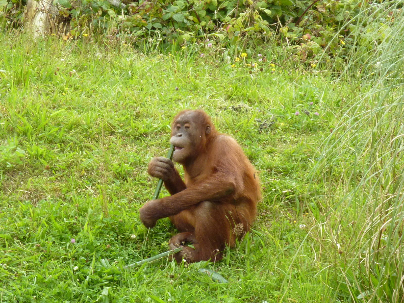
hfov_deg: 9.3
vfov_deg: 7.0
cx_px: 202
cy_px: 152
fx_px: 2474
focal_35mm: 212
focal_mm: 24.1
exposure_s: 1/125
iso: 160
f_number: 4.5
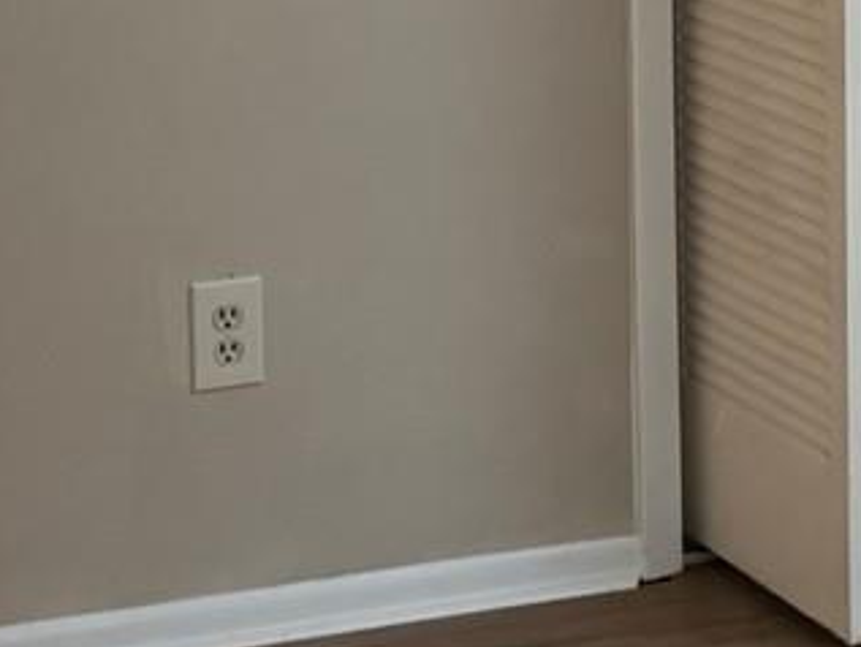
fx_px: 3011
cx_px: 581
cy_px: -438
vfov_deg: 11.5
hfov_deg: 16.2
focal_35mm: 121
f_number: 1.78
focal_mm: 6.76
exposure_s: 1/60
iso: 400
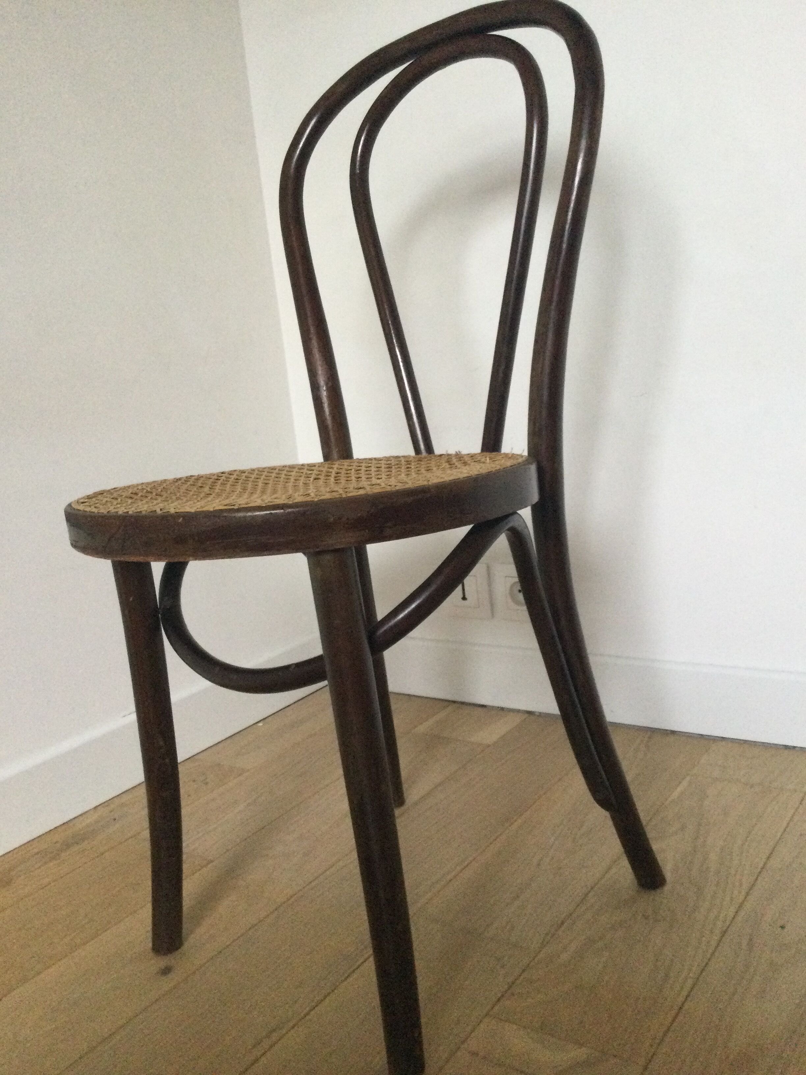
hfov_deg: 45.4
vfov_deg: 58.4
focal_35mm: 31
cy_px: 538
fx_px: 962
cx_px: 403
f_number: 2.4
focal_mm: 3.3
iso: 200
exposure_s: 1/33
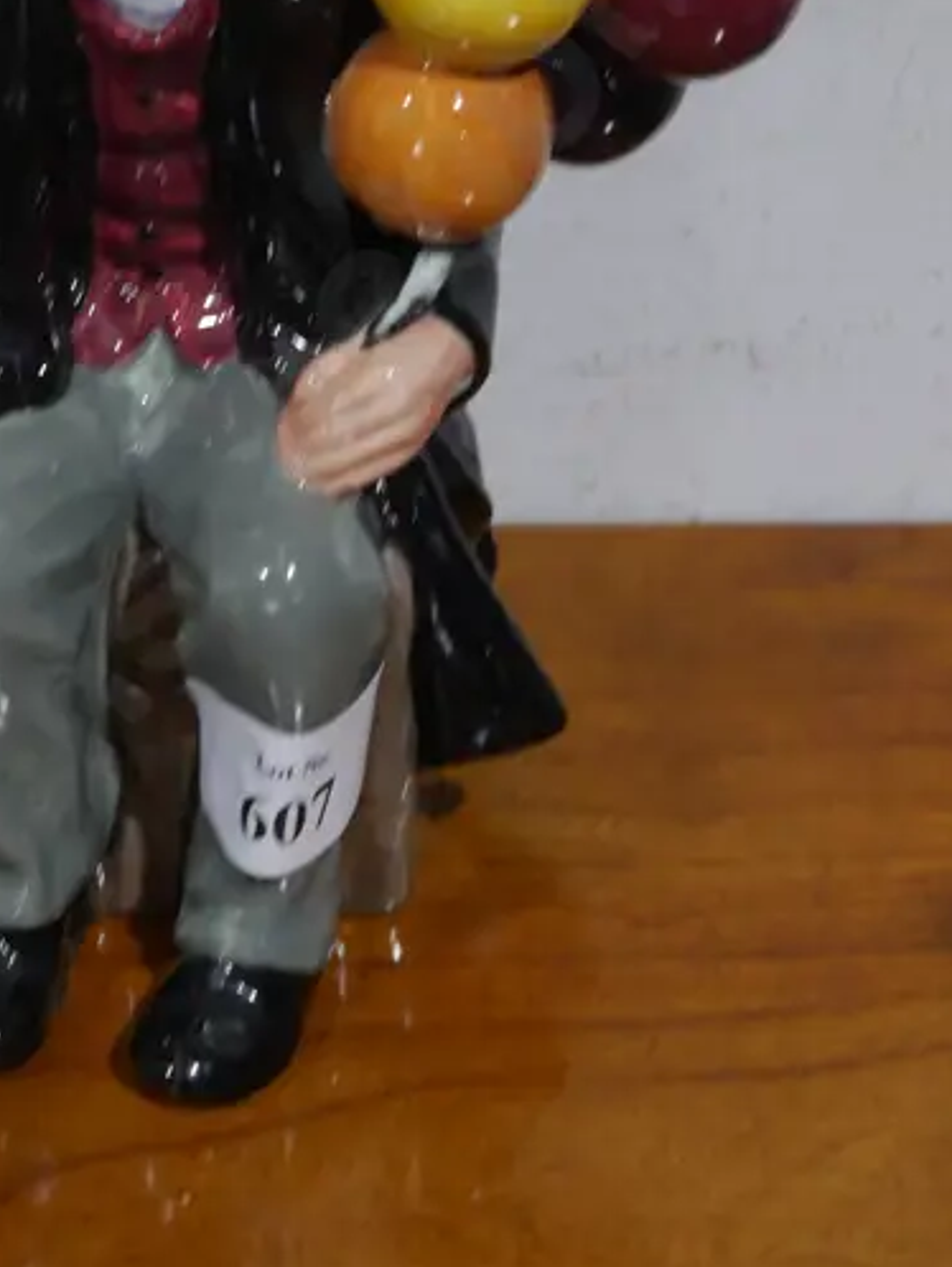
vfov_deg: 17.7
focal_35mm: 111
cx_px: 309
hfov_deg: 13.3
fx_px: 4067
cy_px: 394
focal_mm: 27
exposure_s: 1/60
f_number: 5.3
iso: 640
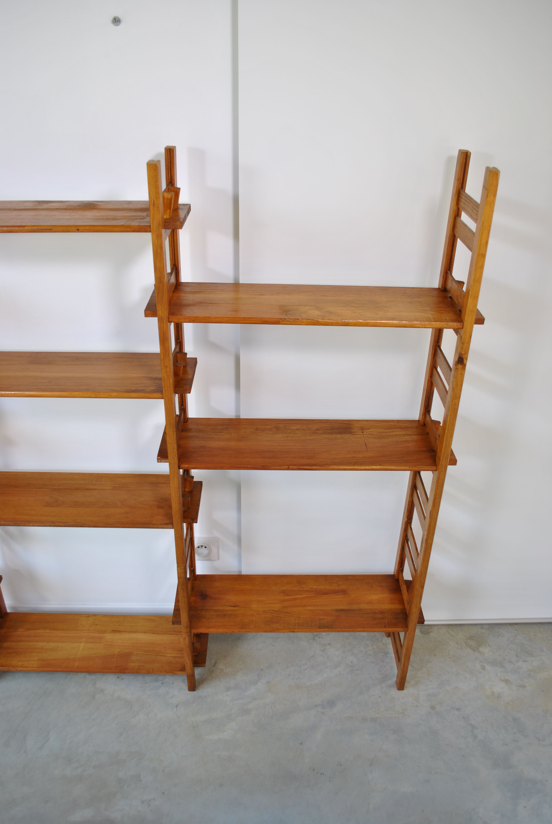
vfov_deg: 67.3
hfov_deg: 48.0
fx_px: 619
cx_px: 276
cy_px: 412
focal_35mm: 27
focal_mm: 18
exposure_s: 1/50
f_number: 4.5
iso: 100
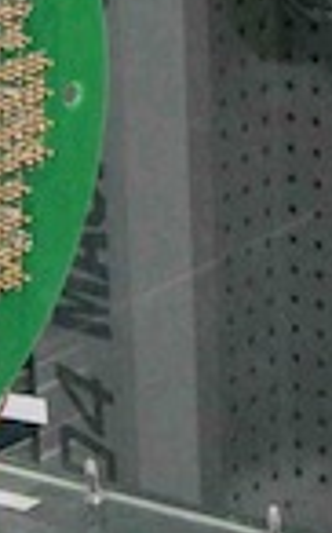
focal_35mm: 177
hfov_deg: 7.3
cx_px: 431
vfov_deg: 11.8
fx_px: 2567
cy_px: 409
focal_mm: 6.2
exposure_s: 1/50
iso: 400
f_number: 2.7
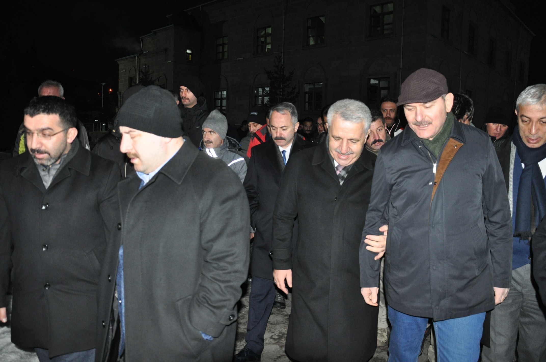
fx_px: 409
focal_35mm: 27
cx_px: 273
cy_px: 181
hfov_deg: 67.4
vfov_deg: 47.8
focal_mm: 18
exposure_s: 1/60
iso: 800
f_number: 3.5
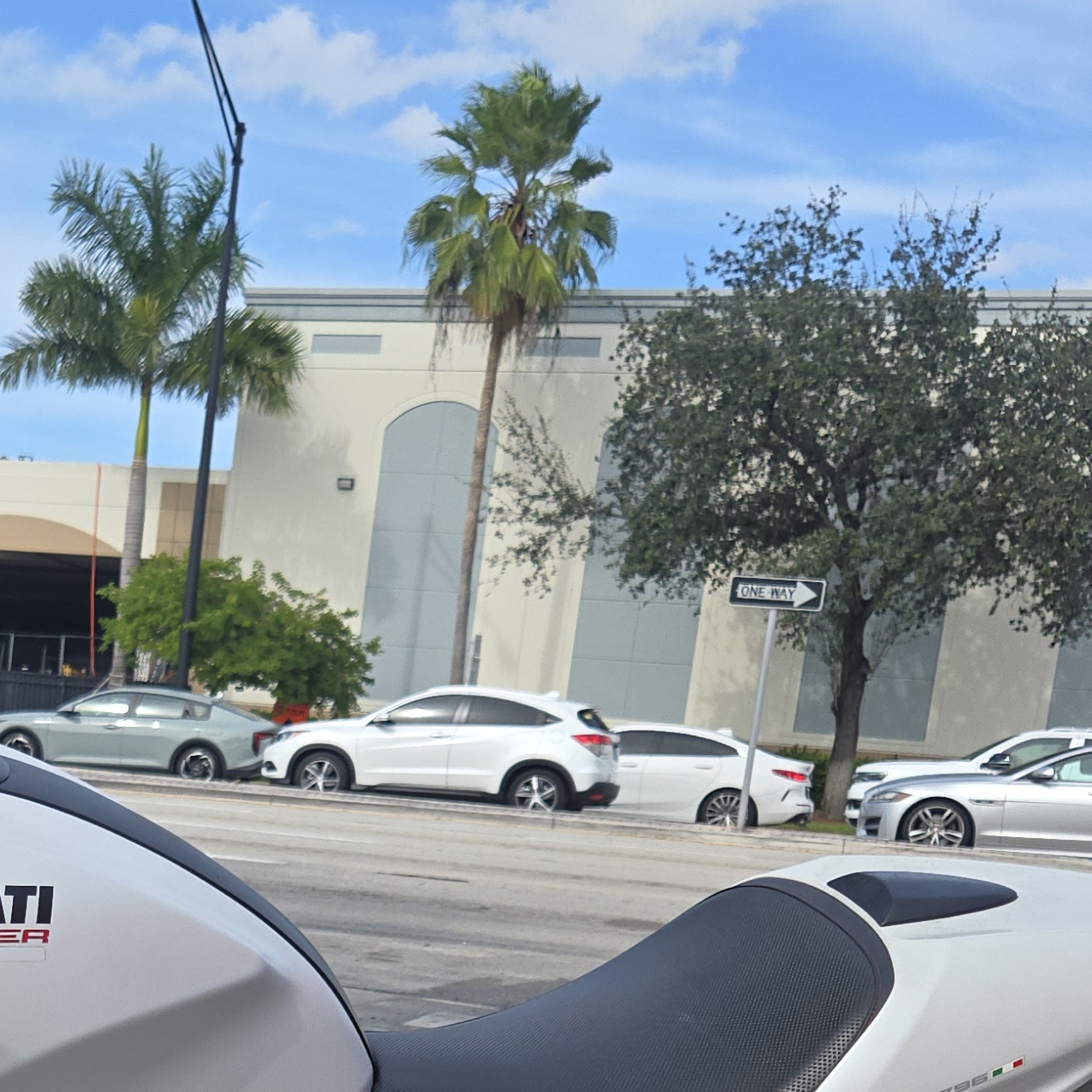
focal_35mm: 65
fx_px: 2320
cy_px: 1060
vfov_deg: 25.3
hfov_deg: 24.8
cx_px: -82
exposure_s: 1/1321
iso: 25
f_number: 1.8
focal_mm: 5.4
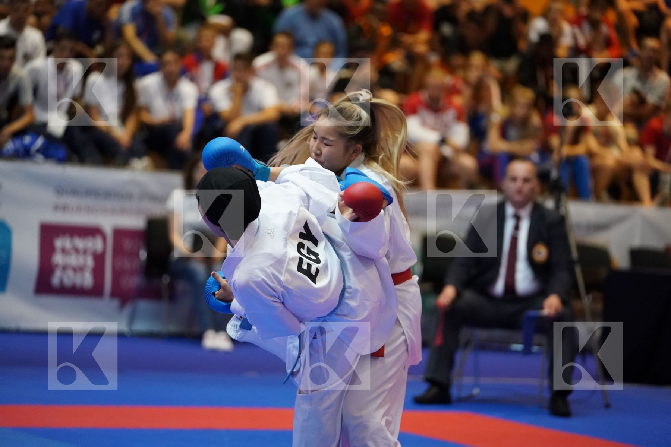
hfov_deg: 14.1
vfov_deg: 9.4
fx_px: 2721
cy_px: 224
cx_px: 336
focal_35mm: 146
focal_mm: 146
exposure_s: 1/1000
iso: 6400
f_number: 2.8
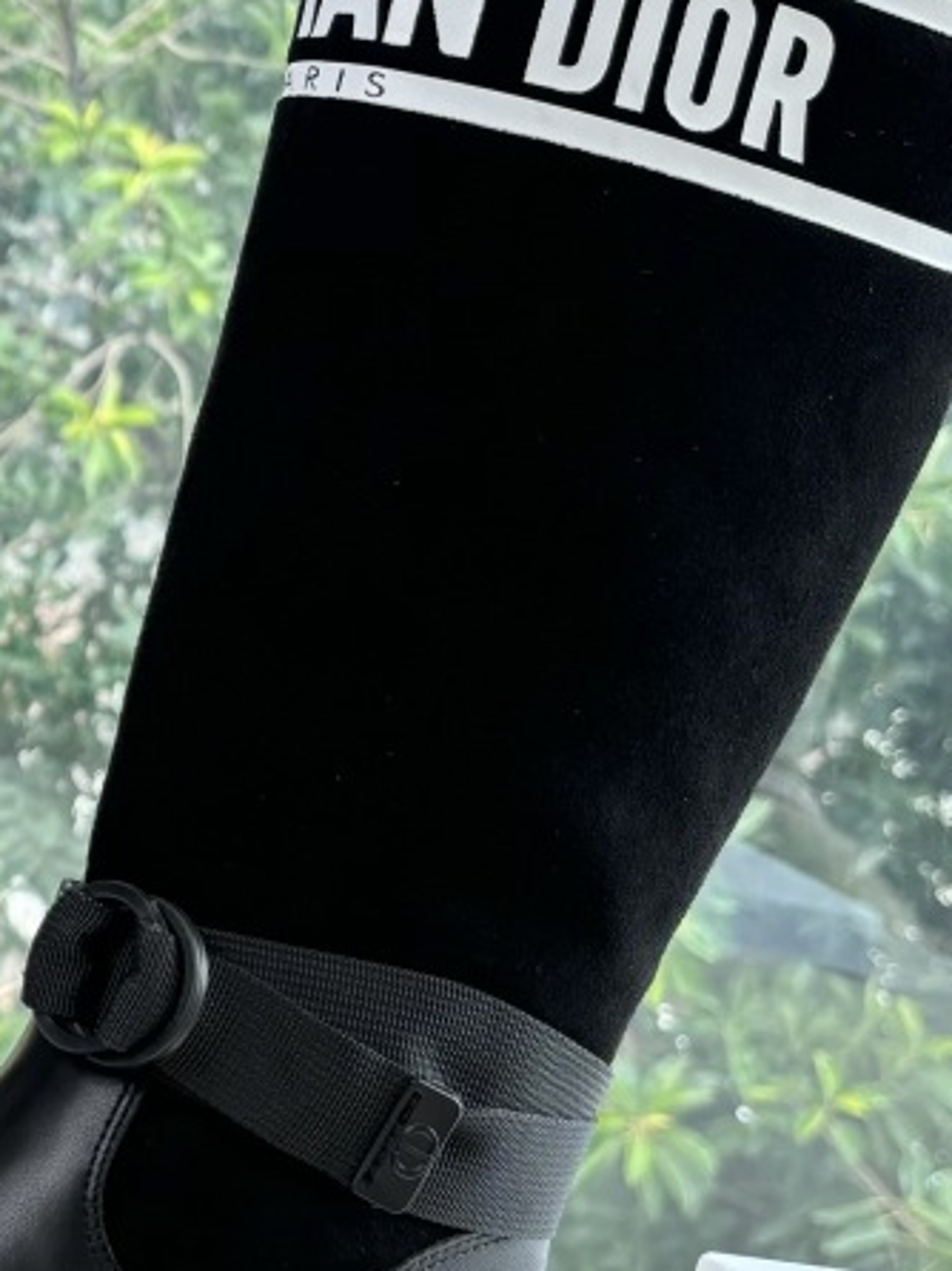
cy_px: 601
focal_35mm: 84
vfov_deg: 23.3
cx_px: -157
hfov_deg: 16.9
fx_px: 3083
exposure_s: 1/172
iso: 64
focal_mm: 5.96
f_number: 1.6
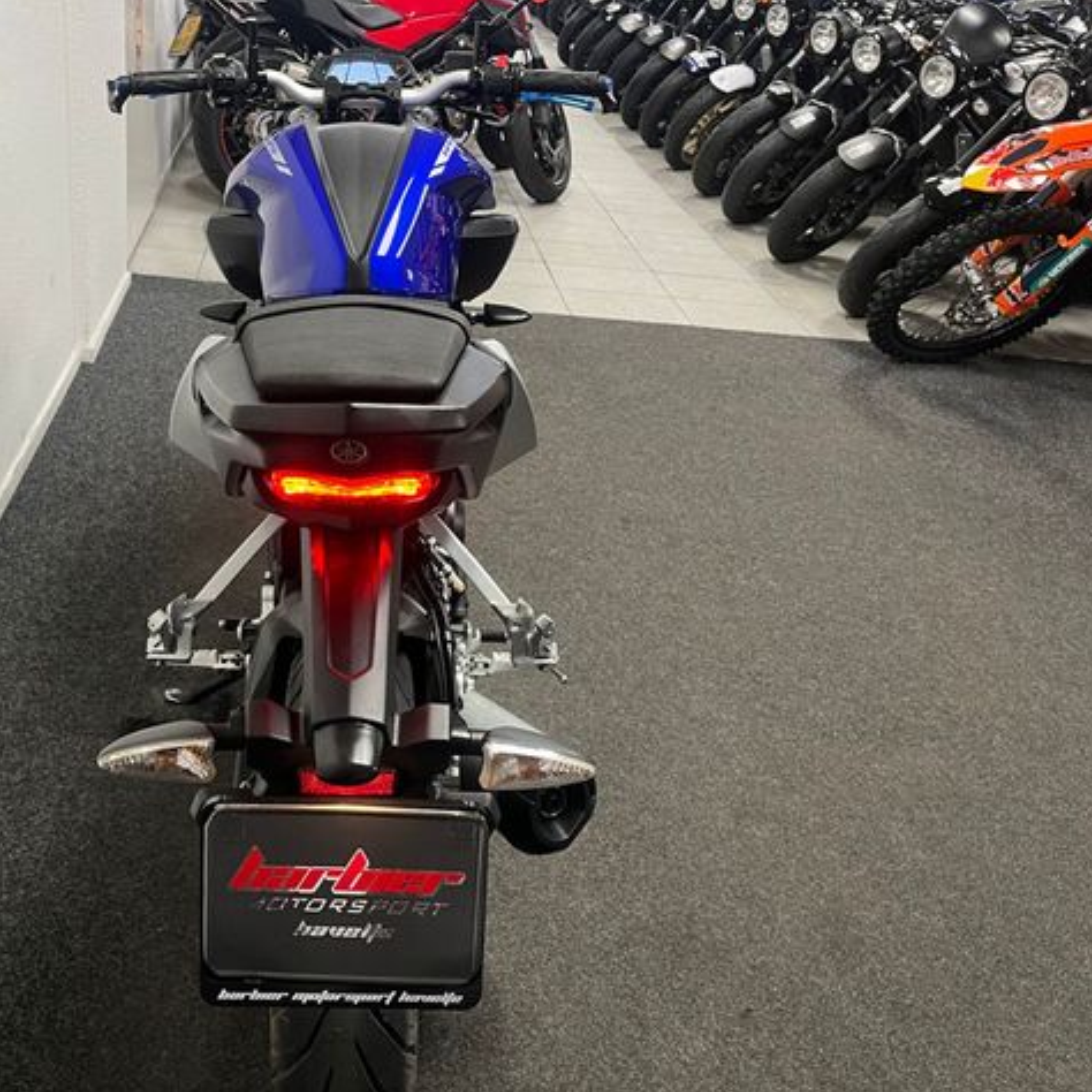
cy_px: 546
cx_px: 366
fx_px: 1106
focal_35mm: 31
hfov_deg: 51.6
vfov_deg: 52.5
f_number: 1.6
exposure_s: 1/50
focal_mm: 5.1
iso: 160
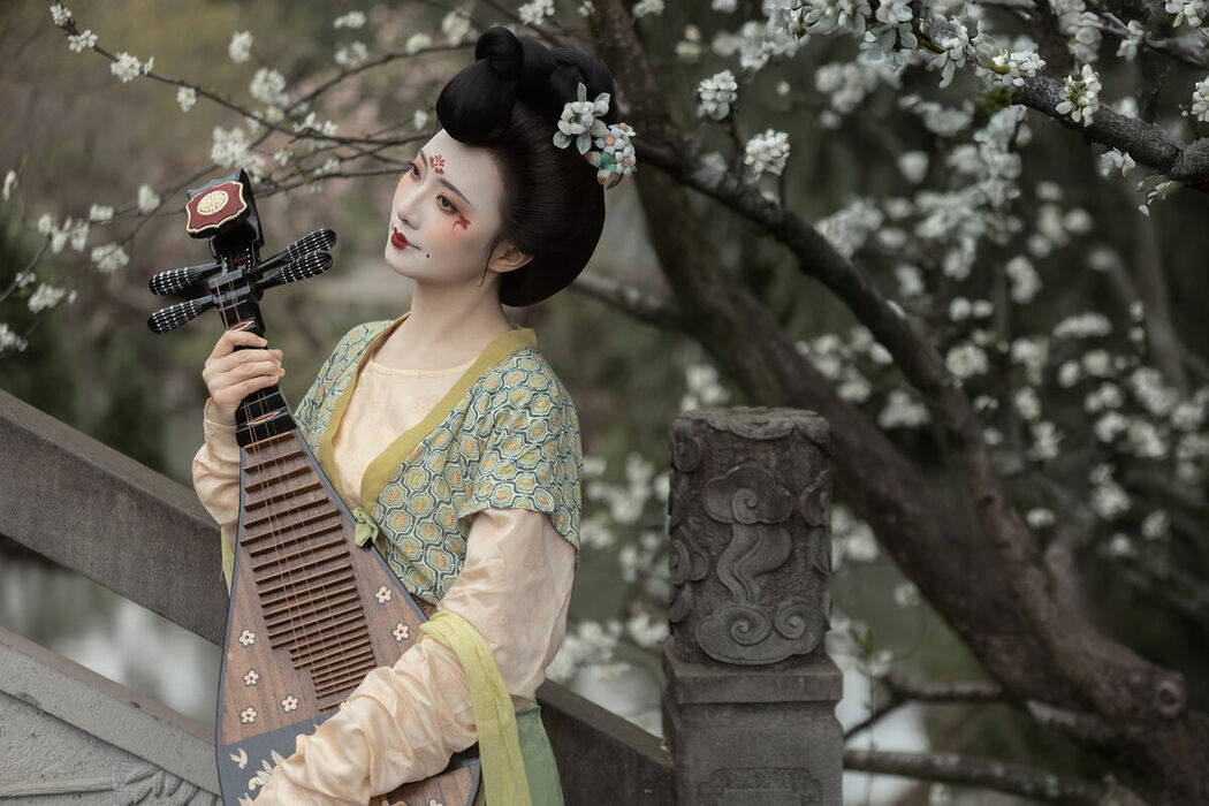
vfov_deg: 19.5
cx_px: 604
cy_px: 403
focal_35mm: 70
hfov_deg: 28.8
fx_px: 2351
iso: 100
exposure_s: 1/500
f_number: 2.8
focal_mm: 70
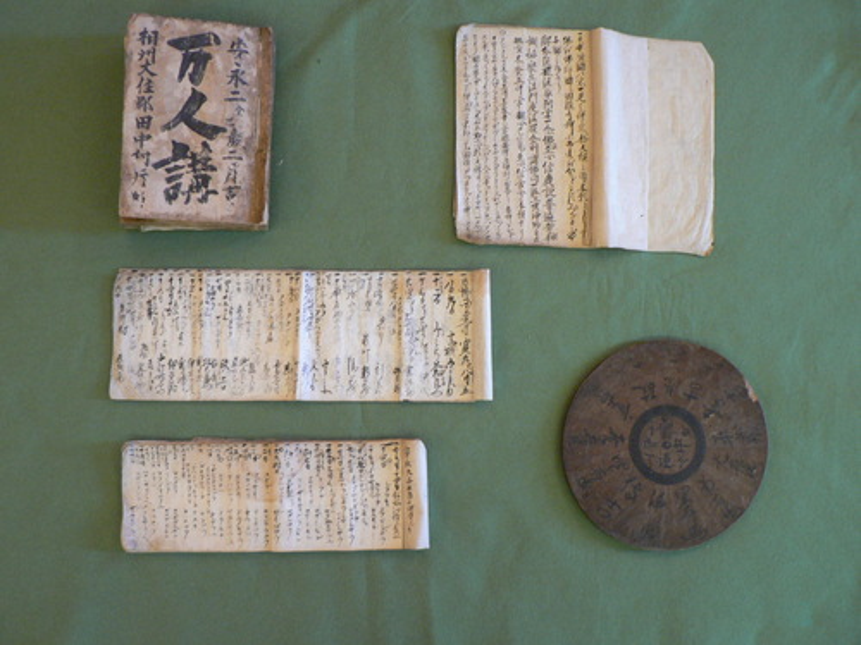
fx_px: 895
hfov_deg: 51.4
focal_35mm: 36
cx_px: 430
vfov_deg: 39.7
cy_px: 322
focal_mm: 6
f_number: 2.8
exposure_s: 1/8
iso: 200
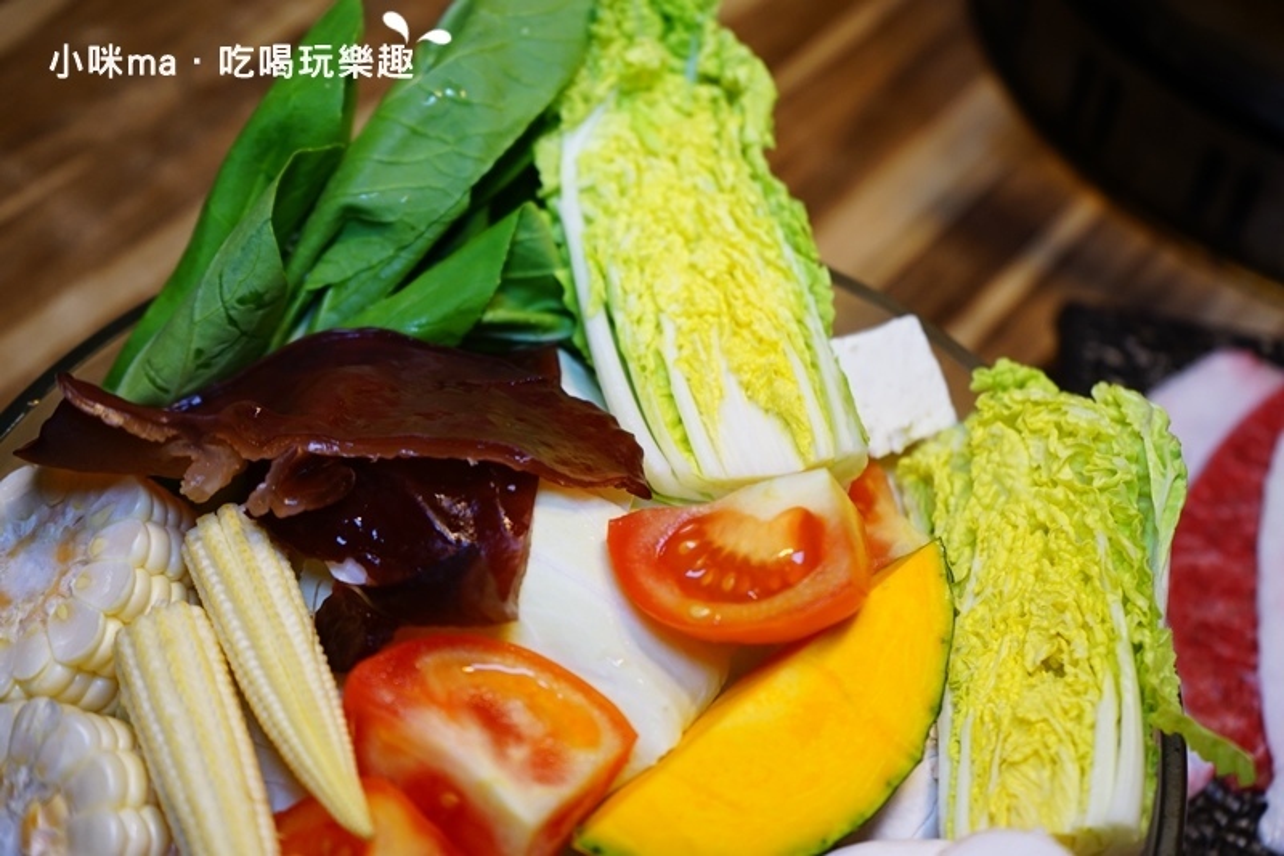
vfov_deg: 28.1
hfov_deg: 41.1
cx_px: 642
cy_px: 428
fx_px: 1712
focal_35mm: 48
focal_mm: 48
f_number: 4.5
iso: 640
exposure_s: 1/60
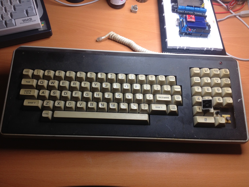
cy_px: 94
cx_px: 124
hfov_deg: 52.6
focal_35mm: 35
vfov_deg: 40.7
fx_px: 252
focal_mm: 4.28
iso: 80
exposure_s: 1/60
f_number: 2.4
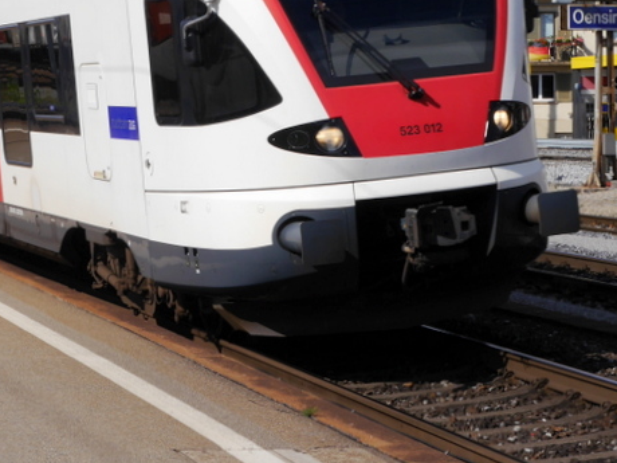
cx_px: 228
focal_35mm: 126
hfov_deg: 15.6
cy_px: 89
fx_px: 2246
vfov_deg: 11.7
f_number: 10
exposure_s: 1/400
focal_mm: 29
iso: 160
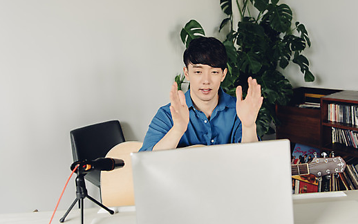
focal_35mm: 33
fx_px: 322
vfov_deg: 38.3
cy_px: 97
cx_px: 199
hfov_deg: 58.0
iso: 320
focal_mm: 28
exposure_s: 1/100
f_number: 2.8
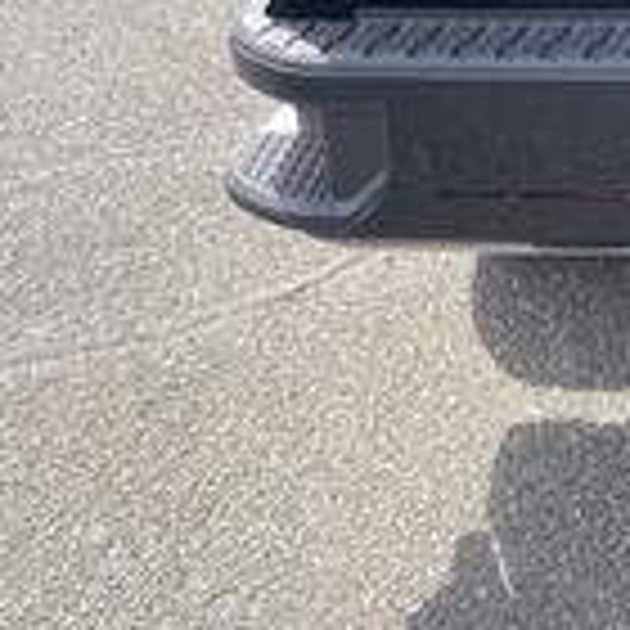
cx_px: 1048
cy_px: -202
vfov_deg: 19.2
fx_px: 1709
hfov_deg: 17.8
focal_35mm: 83
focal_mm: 4.2
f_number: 1.6
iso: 32
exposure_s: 1/1147
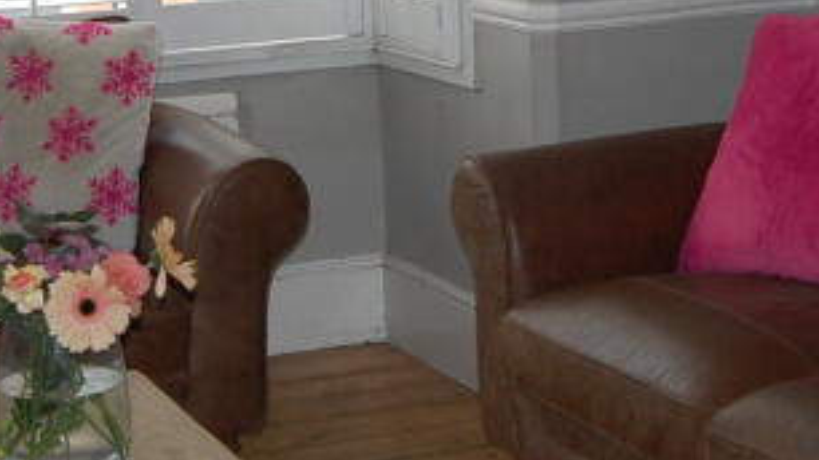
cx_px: 284
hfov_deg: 20.3
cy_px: -106
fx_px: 2280
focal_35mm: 105
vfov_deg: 11.3
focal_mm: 20
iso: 400
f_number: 5.6
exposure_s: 1/60
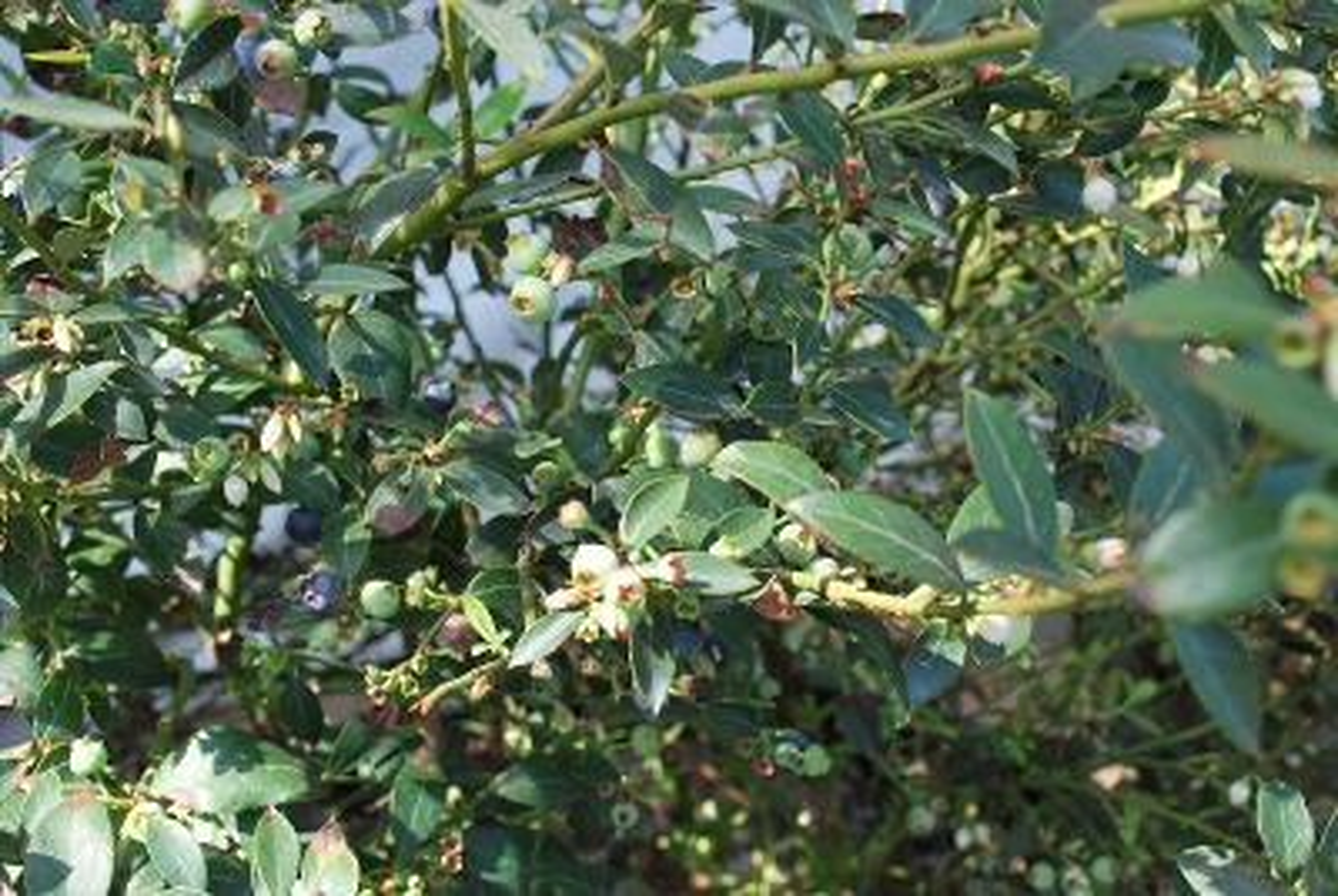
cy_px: 448
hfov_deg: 41.1
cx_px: 669
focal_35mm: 48
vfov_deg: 28.2
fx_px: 1787
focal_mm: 32
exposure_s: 1/60
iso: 200
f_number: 8
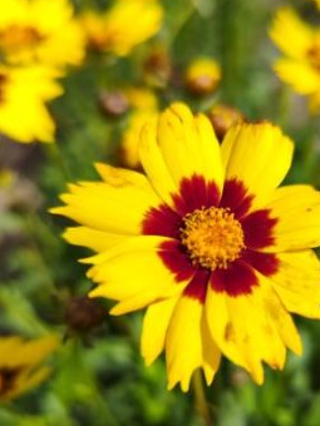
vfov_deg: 47.7
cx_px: 233
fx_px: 481
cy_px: 247
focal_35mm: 39
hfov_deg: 36.1
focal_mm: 7.01
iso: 100
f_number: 1.69
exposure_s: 1/1964
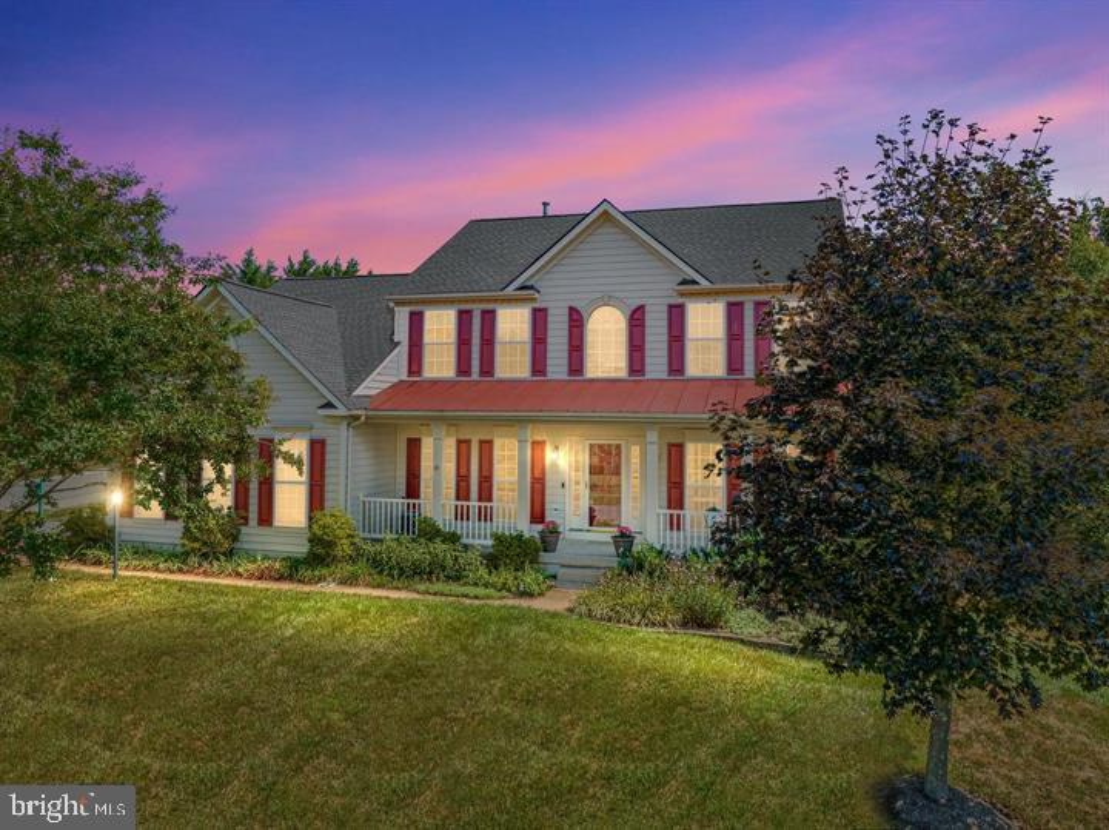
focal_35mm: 24
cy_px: 415
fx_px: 768
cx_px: 554
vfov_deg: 56.8
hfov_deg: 71.6
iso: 100
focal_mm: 12.29
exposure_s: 1/160
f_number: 4
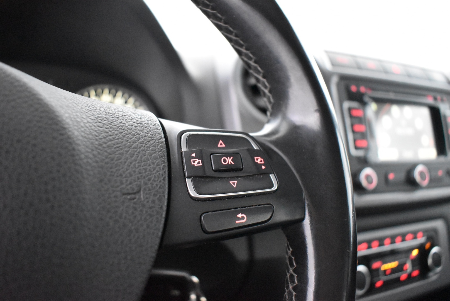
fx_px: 338
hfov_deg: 67.3
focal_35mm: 27
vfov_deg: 48.0
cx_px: 225
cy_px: 150
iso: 9000
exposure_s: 1/30
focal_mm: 18
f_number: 3.5
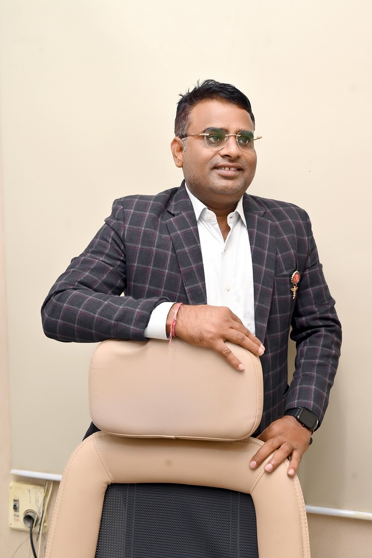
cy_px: 276
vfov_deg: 49.6
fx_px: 605
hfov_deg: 34.2
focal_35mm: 39
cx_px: 203
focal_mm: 35
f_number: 6.3
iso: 640
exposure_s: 1/125
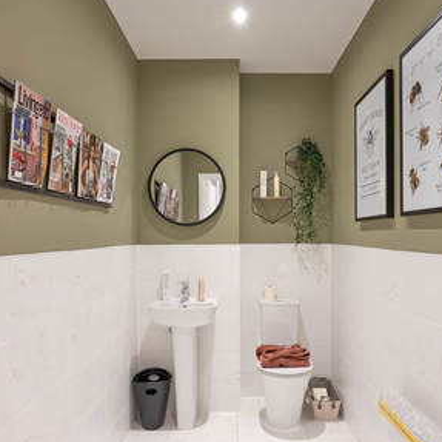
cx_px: 239
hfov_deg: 59.0
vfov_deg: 59.0
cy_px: 239
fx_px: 390
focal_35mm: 27
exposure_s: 1/2
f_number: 10
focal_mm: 19
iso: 100
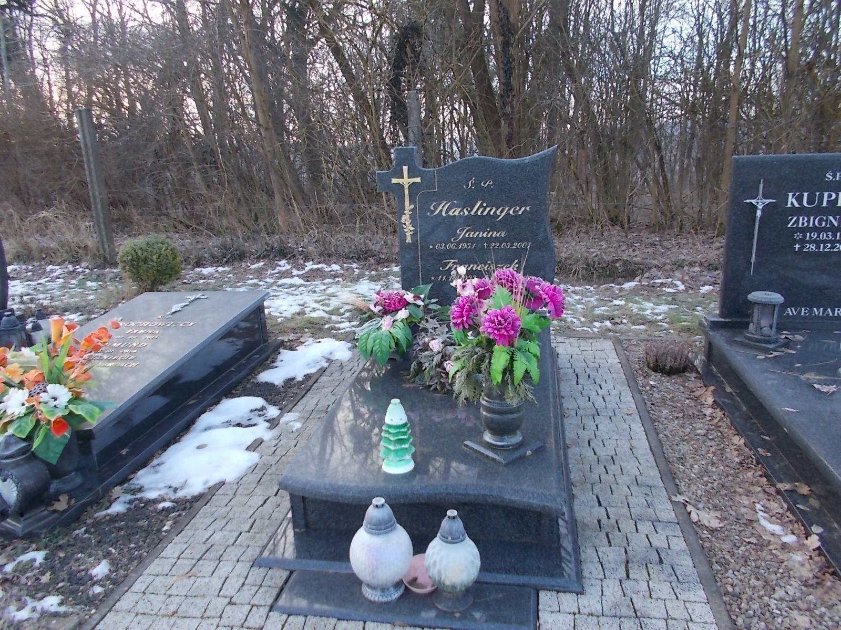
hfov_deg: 67.3
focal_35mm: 26
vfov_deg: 53.1
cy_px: 315
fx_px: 632
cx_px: 420
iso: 80
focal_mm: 4.6
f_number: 3.2
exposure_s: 1/100
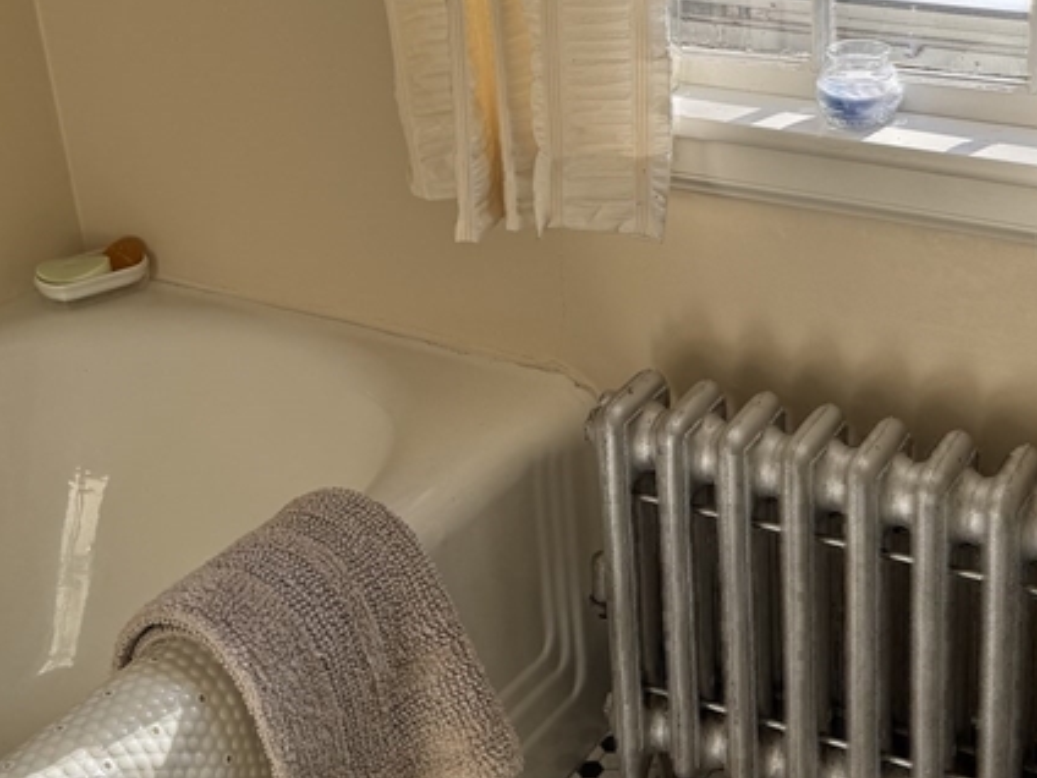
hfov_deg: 33.0
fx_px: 1738
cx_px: 680
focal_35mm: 58
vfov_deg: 25.1
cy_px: 279
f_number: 1.78
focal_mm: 6.76
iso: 80
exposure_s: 1/495
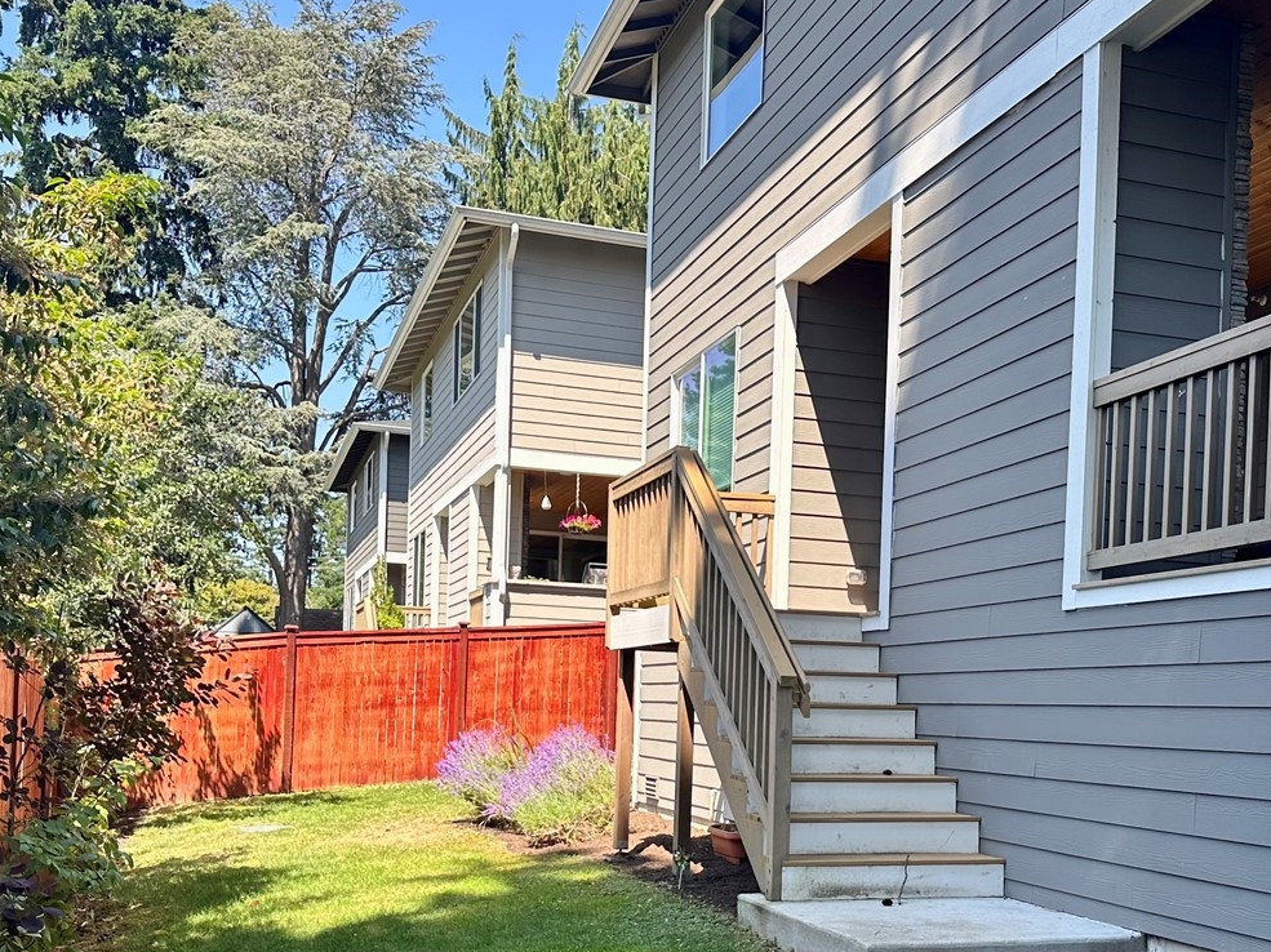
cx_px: 741
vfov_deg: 36.1
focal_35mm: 39
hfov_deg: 47.7
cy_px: 695
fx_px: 1431
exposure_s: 1/927
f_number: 1.78
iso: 80
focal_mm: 6.86
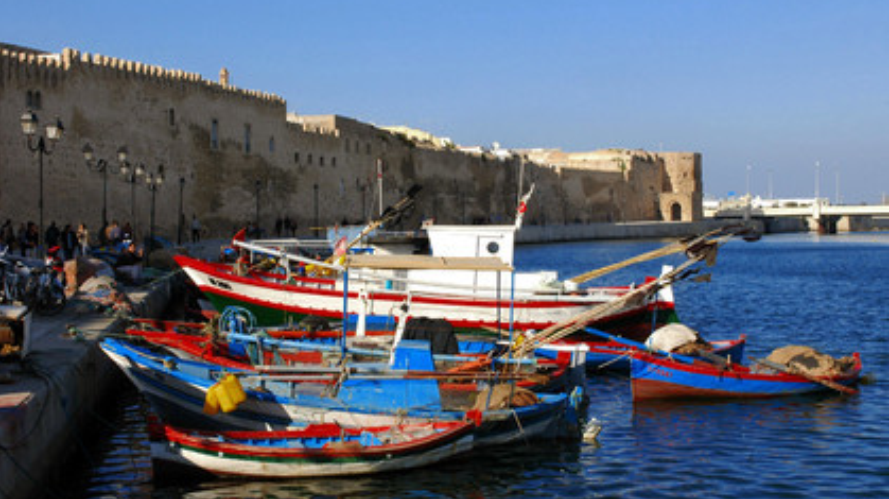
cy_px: 234
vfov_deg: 20.0
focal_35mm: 60
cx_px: 444
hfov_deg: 34.9
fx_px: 1413
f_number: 16
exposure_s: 1/100
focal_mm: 38
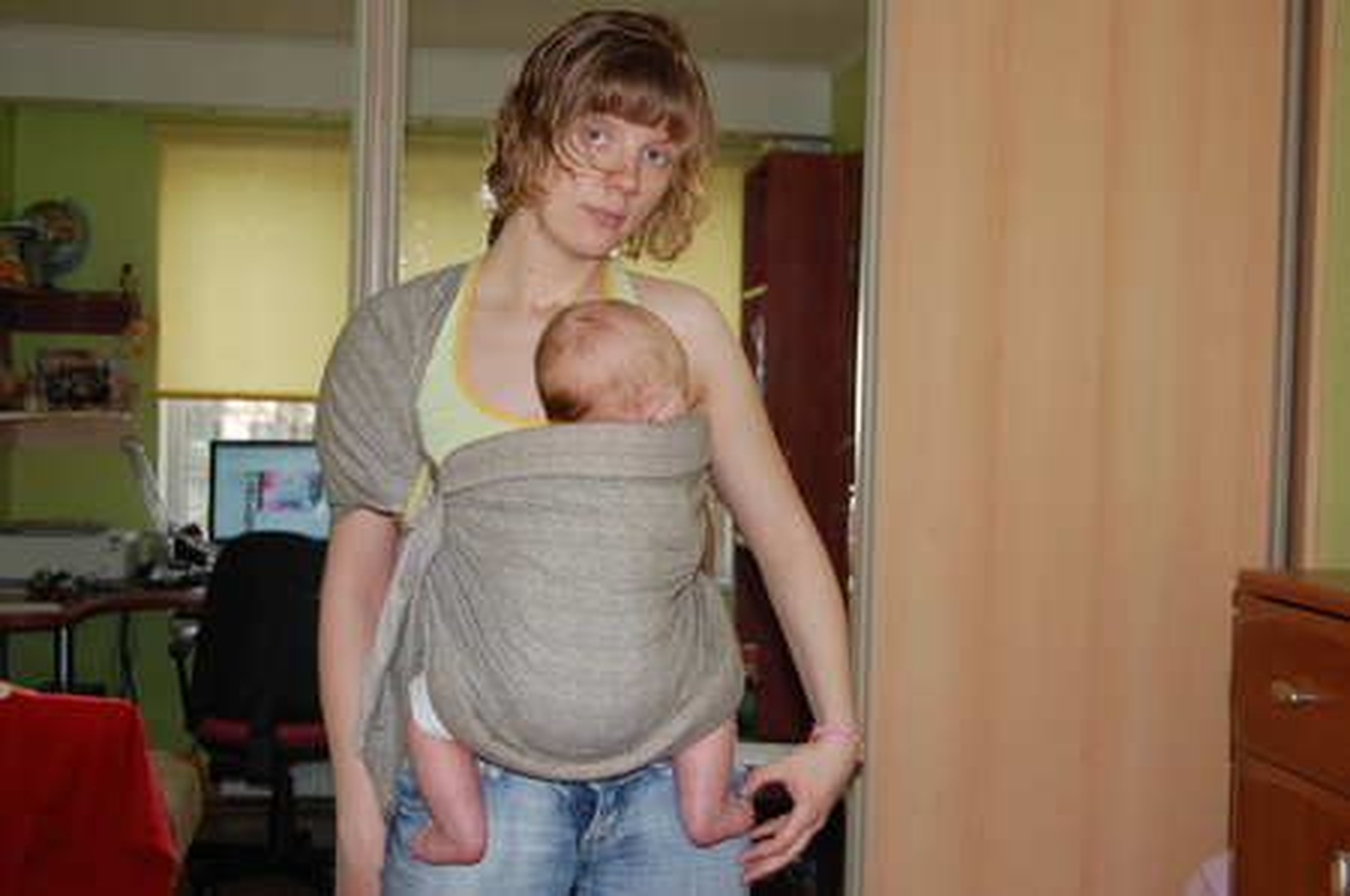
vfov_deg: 25.7
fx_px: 1967
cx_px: 675
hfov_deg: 37.9
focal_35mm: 52
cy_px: 448
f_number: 4.8
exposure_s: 1/60
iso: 400
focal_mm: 35
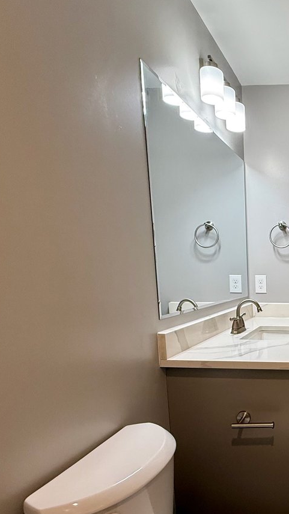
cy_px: 328
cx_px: 331
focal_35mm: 27
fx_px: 368
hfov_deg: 35.5
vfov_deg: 68.5
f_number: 2.2
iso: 160
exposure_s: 1/120
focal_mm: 2.22
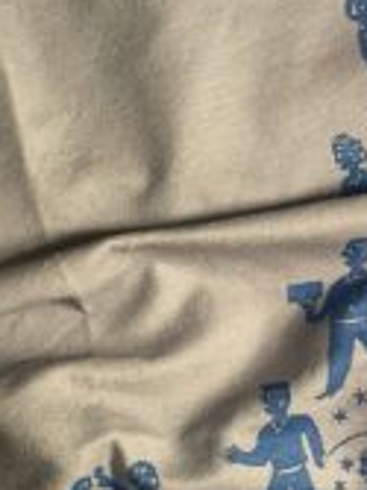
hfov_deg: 24.2
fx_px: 849
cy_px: 431
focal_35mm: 60
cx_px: 109
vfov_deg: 30.9
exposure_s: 1/50
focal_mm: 5.1
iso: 160
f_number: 1.6
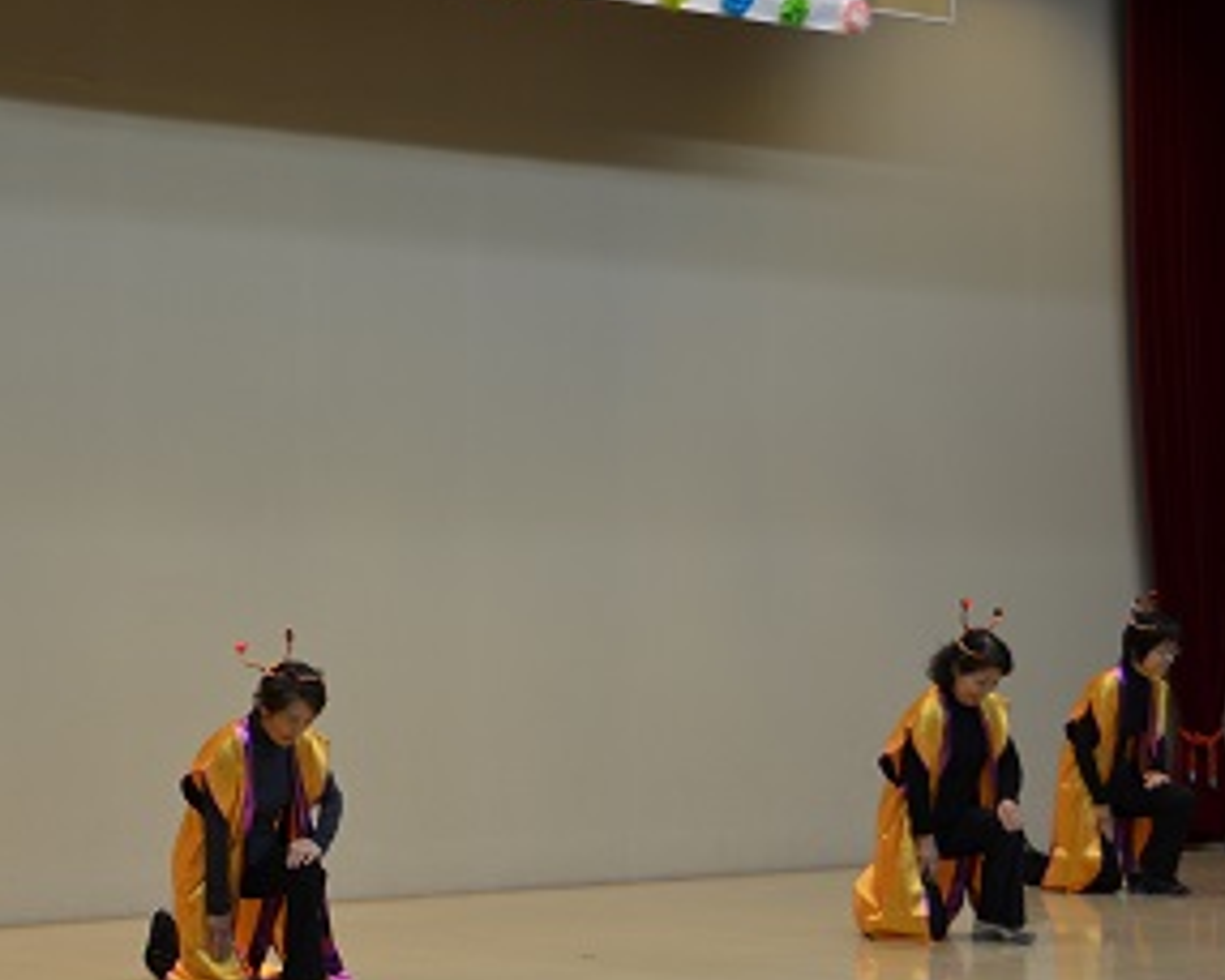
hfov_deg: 20.5
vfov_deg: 16.7
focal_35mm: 92
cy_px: 606
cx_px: 221
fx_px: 3337
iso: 400
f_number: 4.2
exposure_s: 1/60
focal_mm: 38
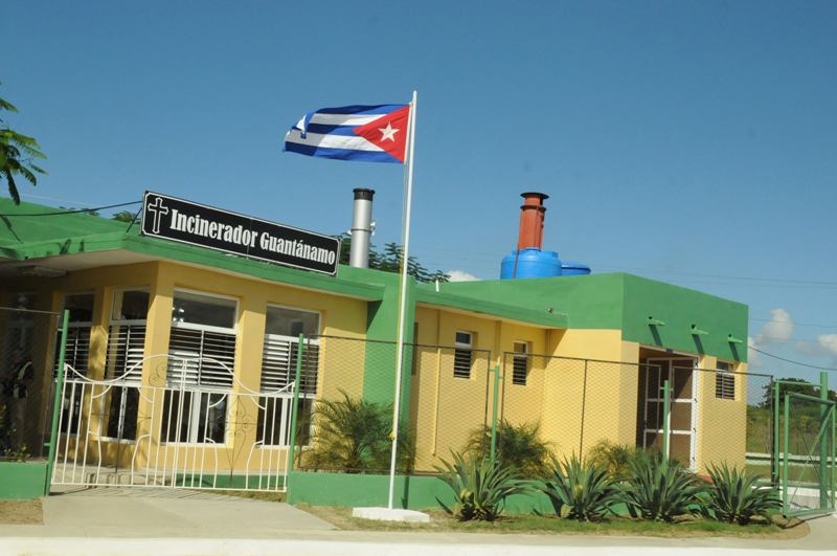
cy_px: 278
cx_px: 418
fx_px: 1010
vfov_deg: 30.8
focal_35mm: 44
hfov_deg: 45.0
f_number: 11
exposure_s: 1/3200
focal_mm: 29
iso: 1600
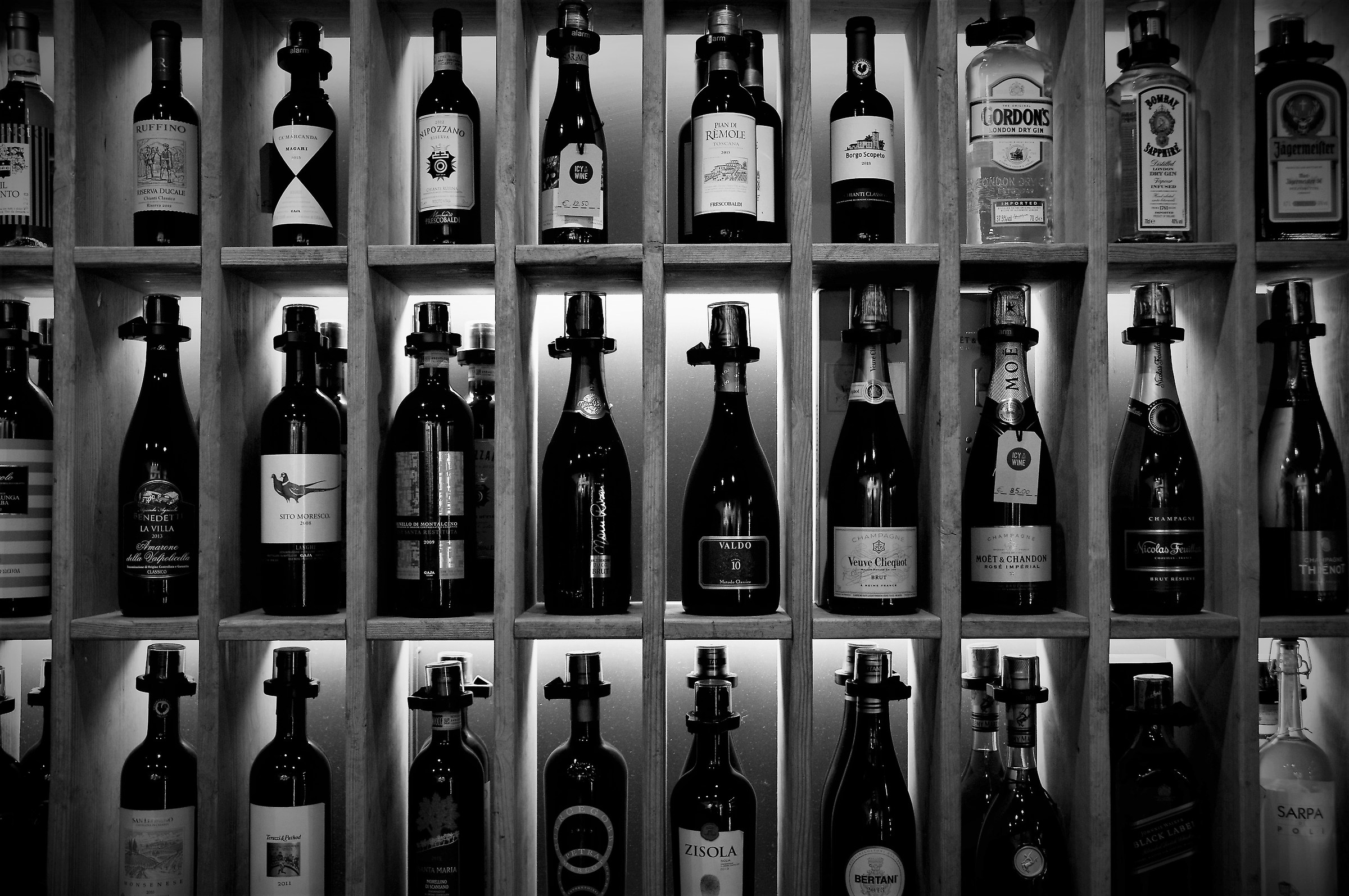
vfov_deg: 36.8
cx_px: 674
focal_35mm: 36
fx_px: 1347
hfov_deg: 53.2
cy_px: 448
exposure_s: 1/40
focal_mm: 24
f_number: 3.8
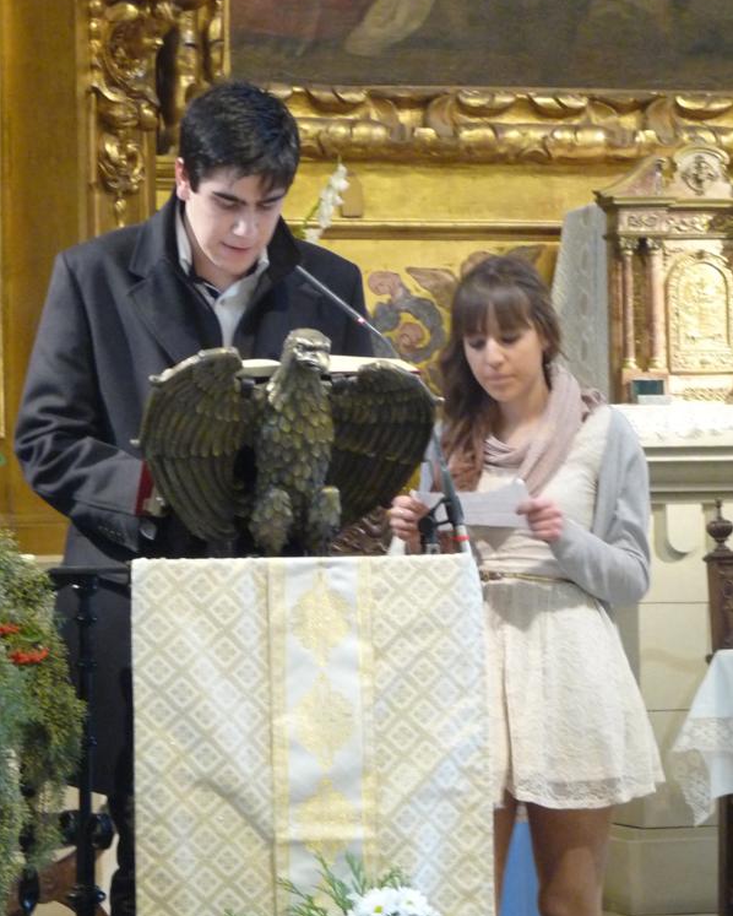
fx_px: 3741
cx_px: 366
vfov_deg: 14.0
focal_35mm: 138
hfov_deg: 11.2
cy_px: 432
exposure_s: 1/8
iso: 400
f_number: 3.4
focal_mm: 16.7
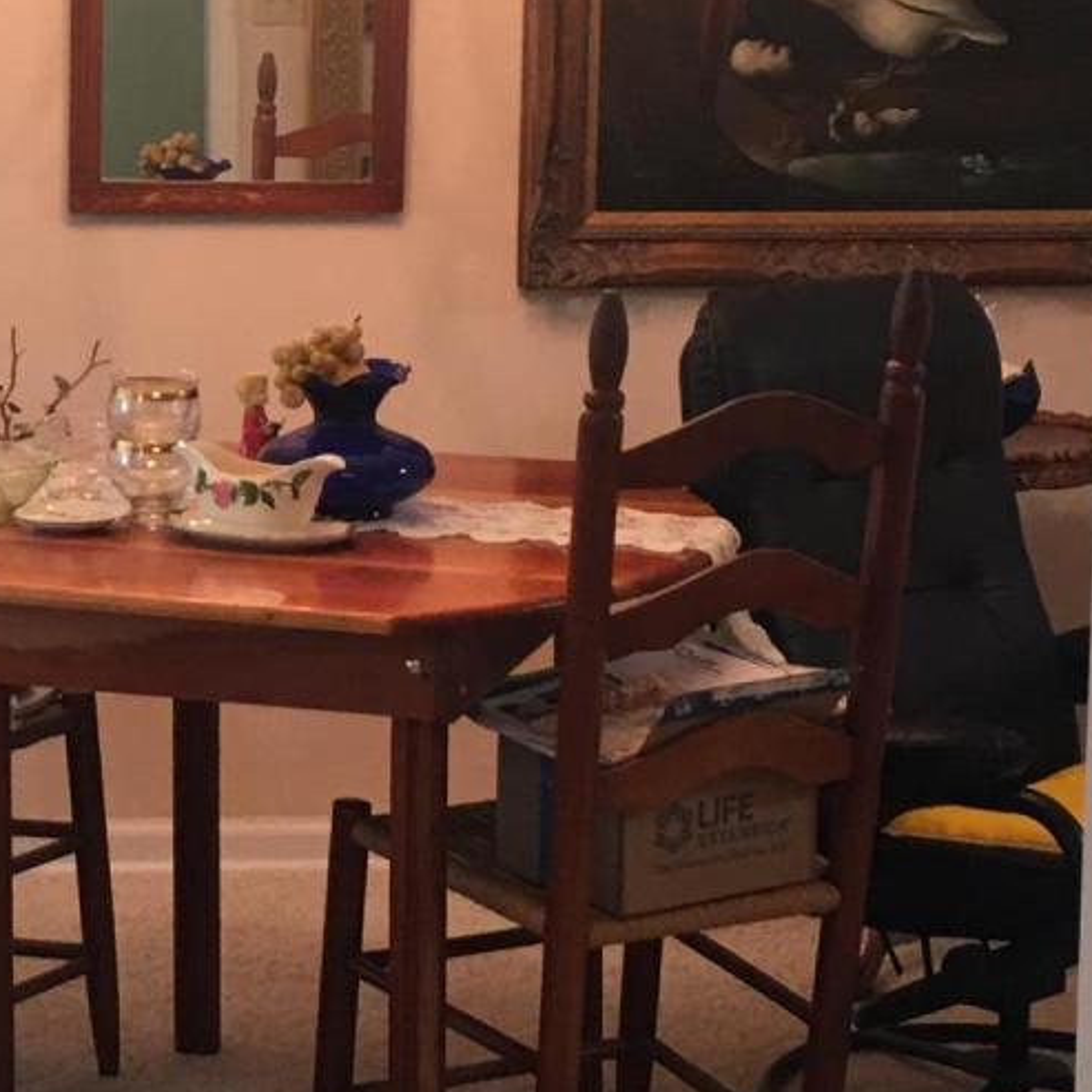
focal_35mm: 104
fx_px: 3712
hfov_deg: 16.3
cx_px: -66
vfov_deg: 16.7
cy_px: 461
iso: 32
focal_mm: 4.15
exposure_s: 1/15
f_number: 2.2
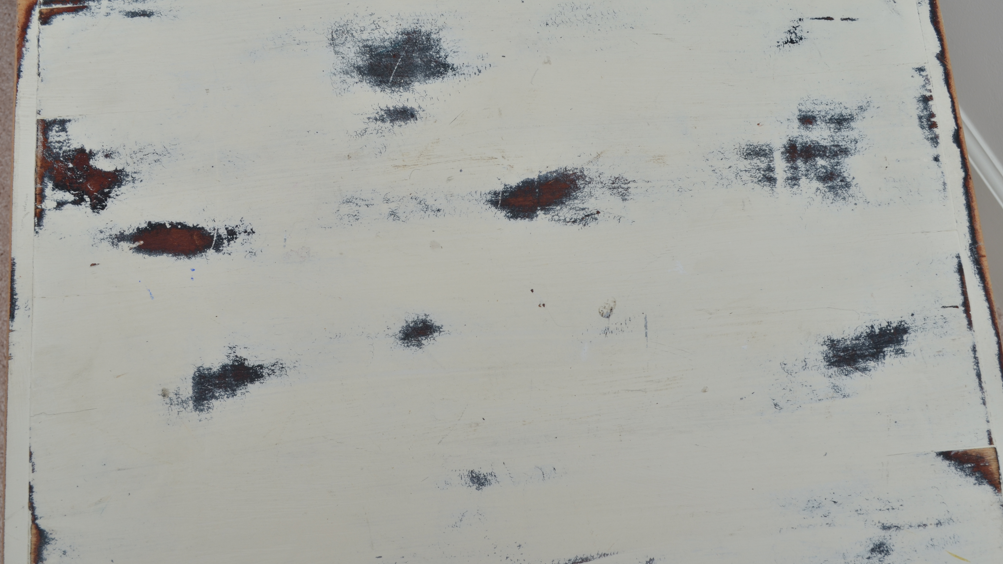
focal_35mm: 44
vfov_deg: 27.1
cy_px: 319
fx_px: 1170
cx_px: 501
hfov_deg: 46.4
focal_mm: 28
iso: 250
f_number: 9.5
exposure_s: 1/180
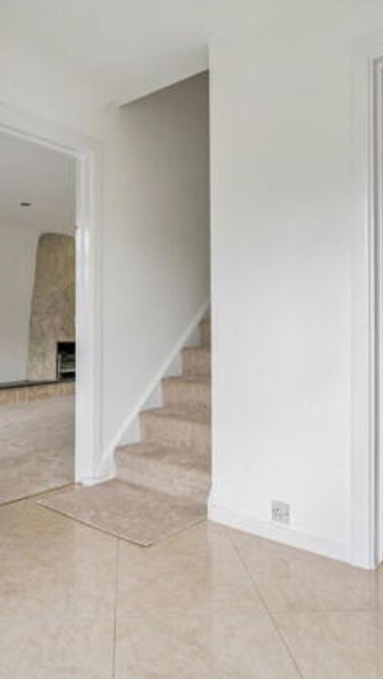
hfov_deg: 44.2
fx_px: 468
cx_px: 154
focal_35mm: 26
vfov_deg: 71.9
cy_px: 331
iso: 320
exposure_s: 1/30
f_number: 4
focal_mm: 16
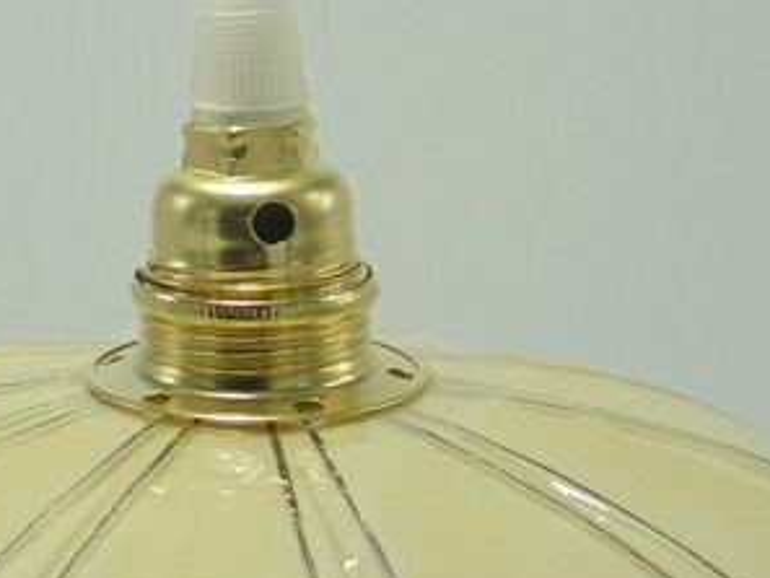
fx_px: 2559
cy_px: 246
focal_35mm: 115
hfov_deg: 17.1
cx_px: 261
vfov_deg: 12.9
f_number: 4.2
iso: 100
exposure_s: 1/80
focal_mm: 6.9
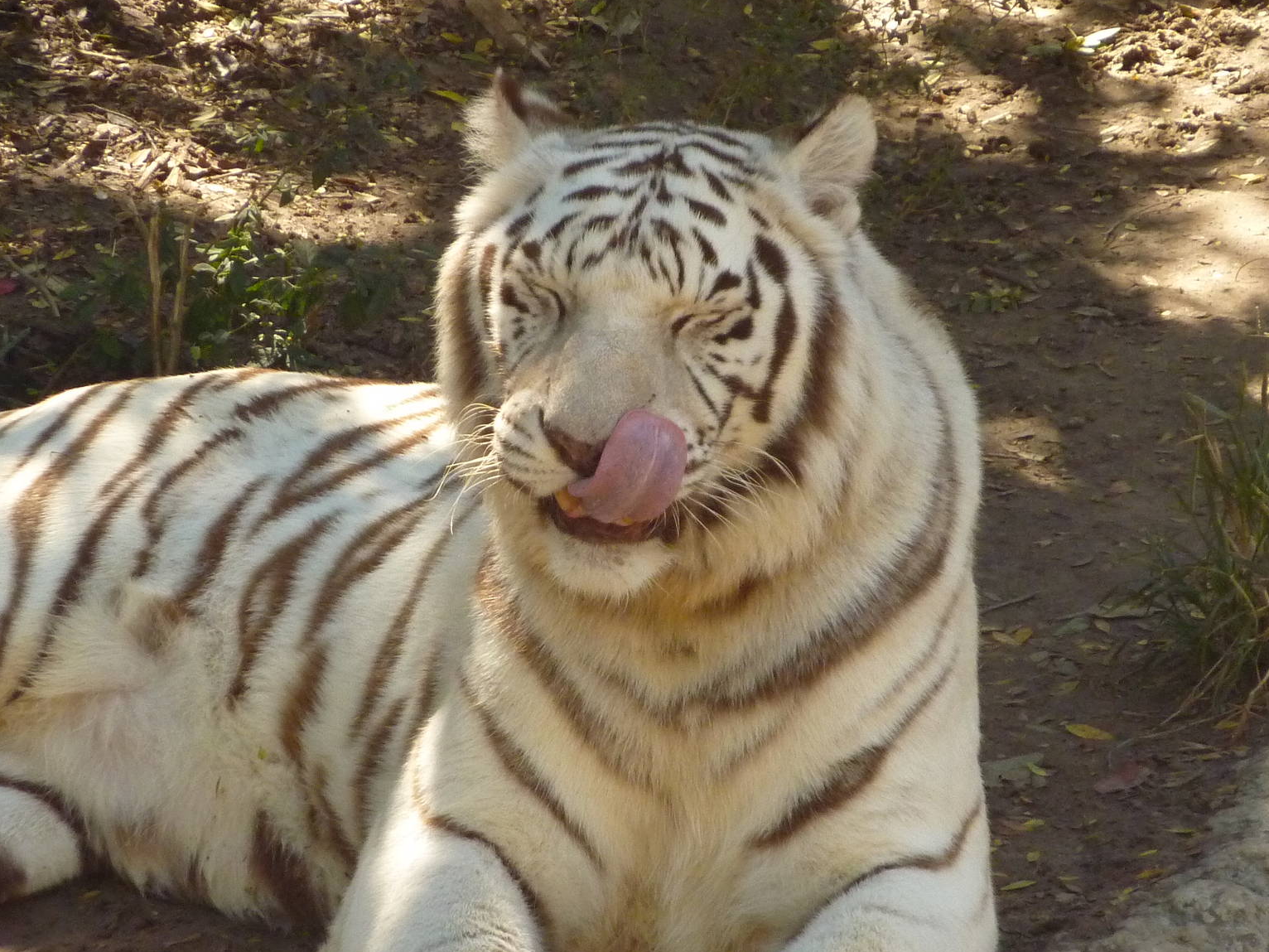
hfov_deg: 4.4
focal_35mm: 447
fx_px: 16387
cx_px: 621
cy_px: 480
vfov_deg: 3.3
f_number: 4.9
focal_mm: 49.2
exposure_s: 1/250
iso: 320
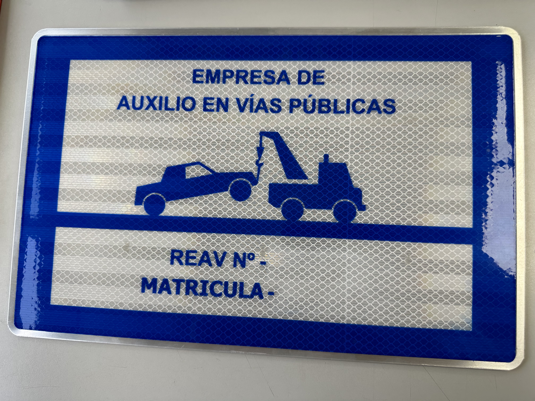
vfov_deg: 56.8
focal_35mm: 24
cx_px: 268
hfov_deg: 71.6
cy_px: 200
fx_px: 371
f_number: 1.78
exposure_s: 1/100
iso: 80
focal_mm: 6.86
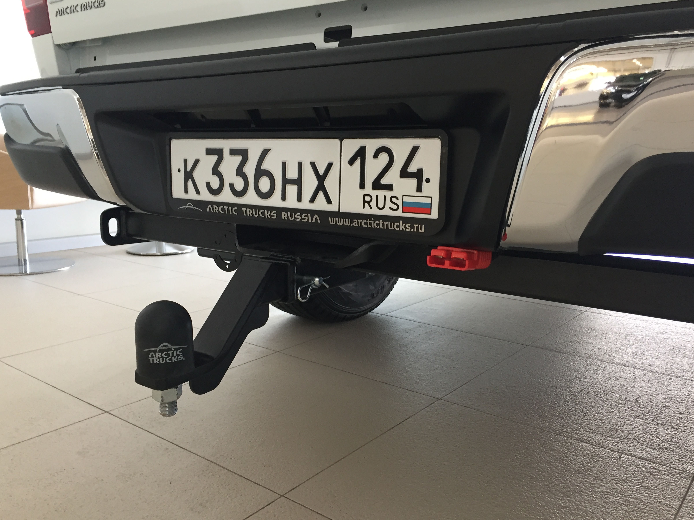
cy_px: 261
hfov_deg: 60.0
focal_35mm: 30
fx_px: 601
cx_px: 349
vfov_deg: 46.8
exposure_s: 1/33
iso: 125
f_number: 2.2
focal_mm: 4.15
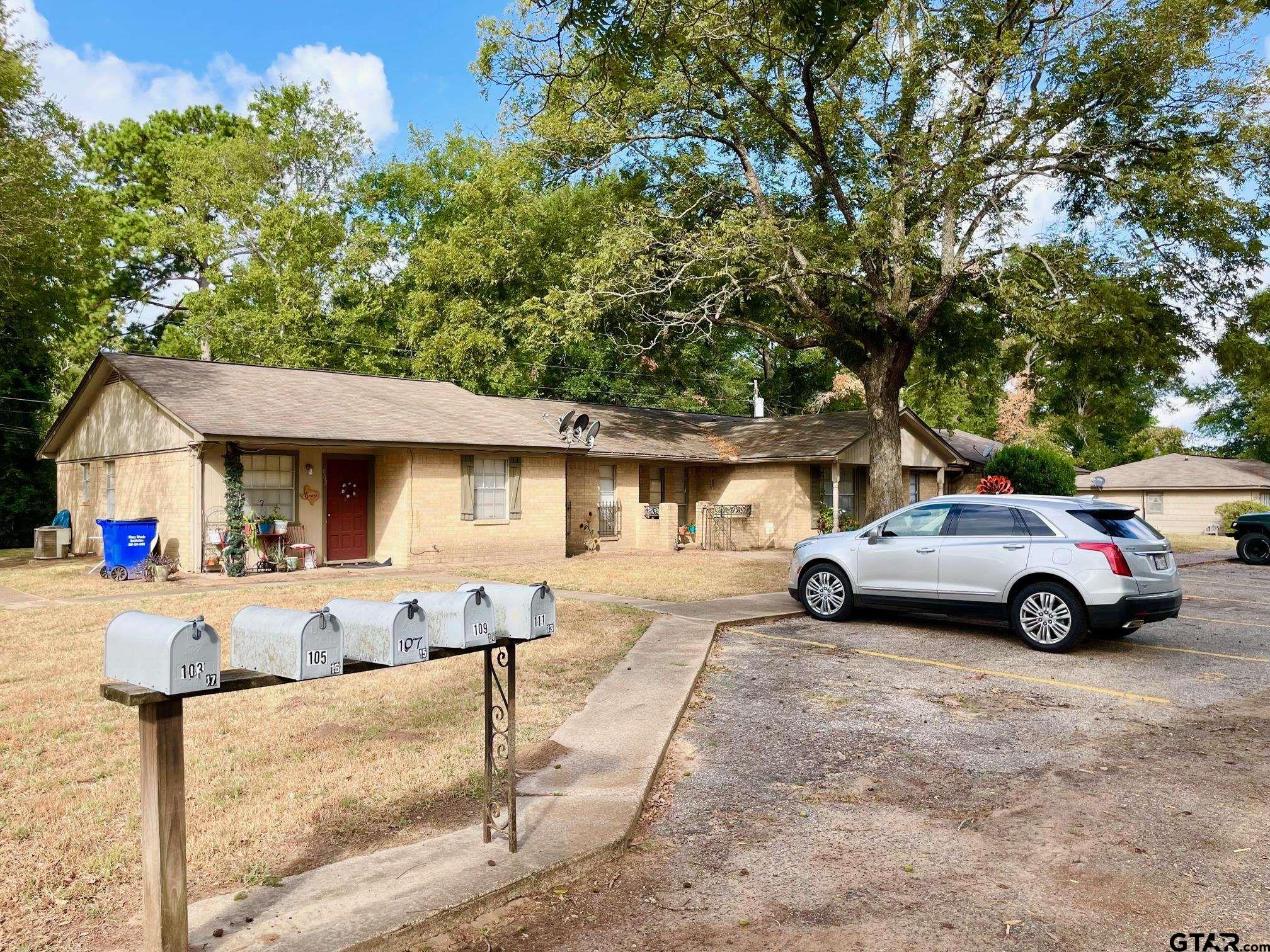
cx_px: 635
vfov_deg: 53.1
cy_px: 476
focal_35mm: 26
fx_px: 954
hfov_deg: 67.3
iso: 32
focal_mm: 4.2
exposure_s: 1/955
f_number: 1.6
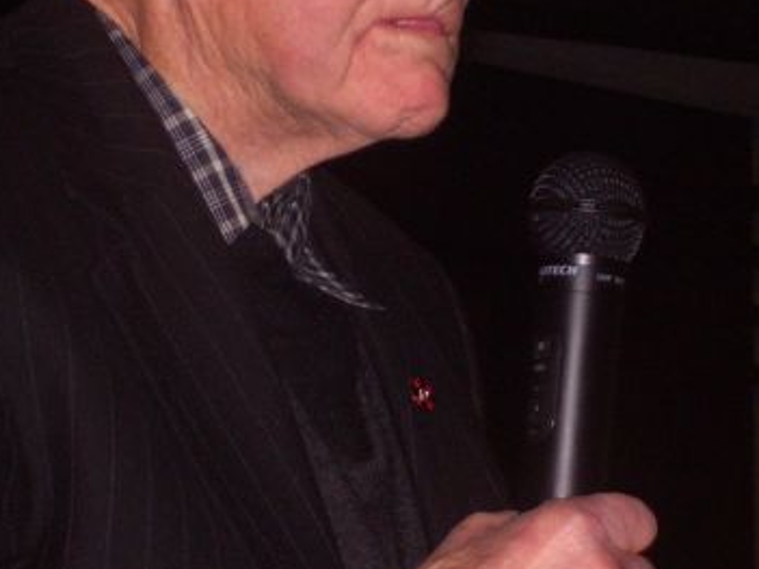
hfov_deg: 10.0
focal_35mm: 197
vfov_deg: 7.5
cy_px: 221
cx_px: 573
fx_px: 4318
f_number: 4.6
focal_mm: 18
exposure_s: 1/90
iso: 200
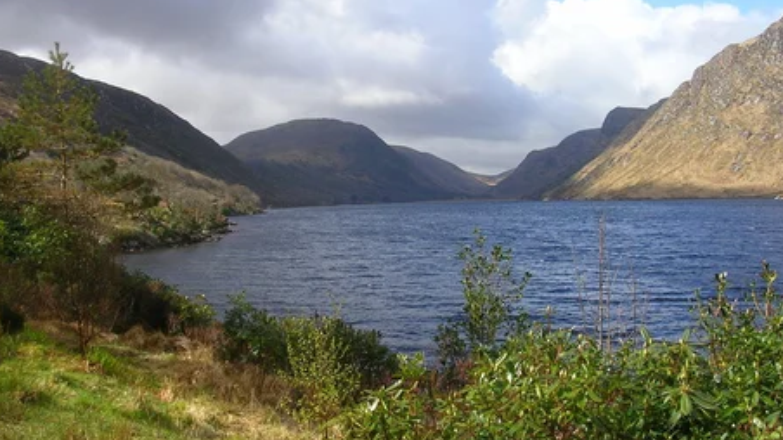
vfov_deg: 27.1
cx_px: 392
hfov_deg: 46.4
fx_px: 913
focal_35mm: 44
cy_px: 201
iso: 50
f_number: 5.6
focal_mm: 5.8
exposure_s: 1/186
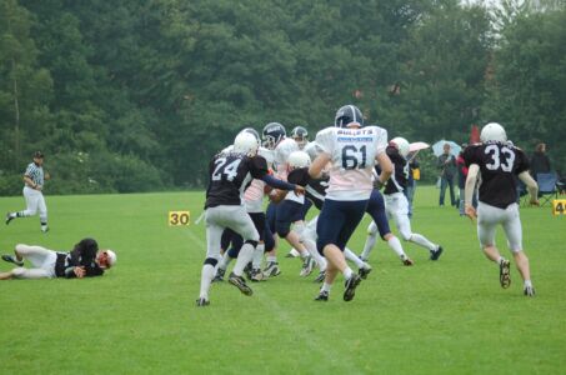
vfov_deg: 9.1
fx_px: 2353
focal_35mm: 150
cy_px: 188
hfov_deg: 13.7
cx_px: 283
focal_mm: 100
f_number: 4.2
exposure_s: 1/800
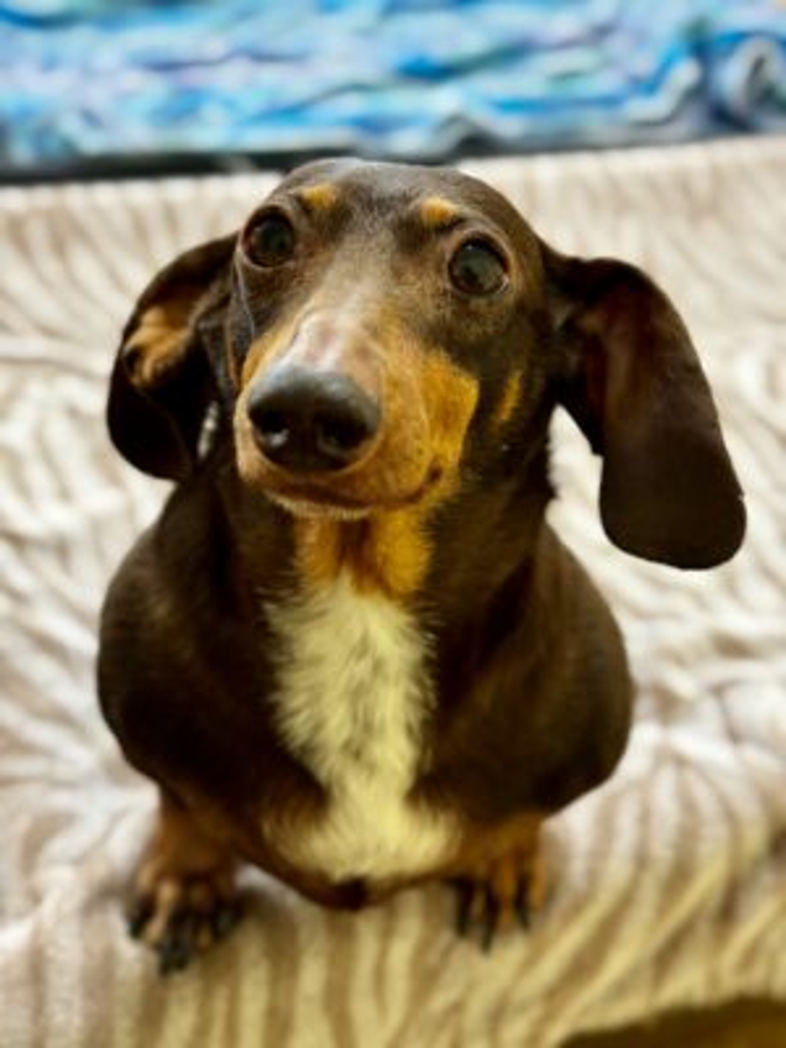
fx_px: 1453
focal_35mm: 48
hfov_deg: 30.3
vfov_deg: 39.7
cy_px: 524
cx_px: 393
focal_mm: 6.76
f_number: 1.78
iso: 200
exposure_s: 1/60
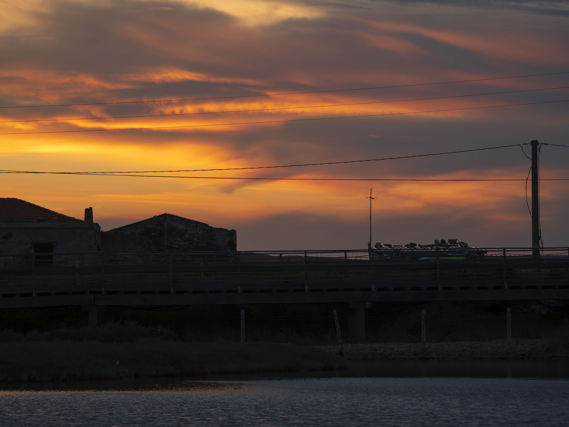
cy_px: 214
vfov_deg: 7.4
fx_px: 3287
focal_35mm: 200
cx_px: 284
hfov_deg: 9.9
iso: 400
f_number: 4
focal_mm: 100
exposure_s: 1/400
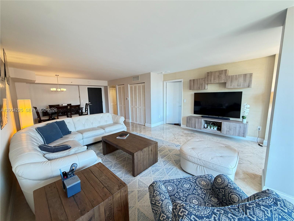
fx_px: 119
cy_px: 110
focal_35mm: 14
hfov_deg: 102.1
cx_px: 147
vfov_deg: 85.7
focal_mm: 2.22
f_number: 2.2
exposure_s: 1/60
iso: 250
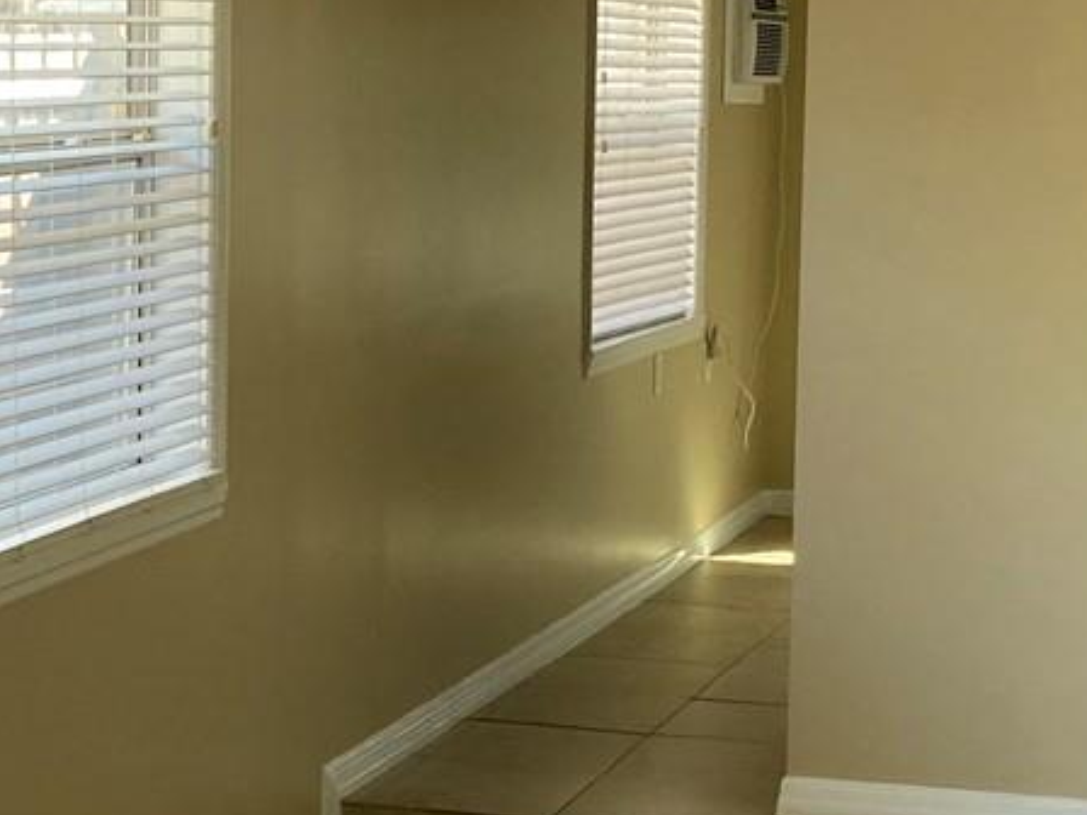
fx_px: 3140
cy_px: 463
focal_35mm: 100
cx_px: 112
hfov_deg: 19.3
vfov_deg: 14.8
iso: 80
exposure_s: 1/121
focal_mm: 3.99
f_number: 1.8
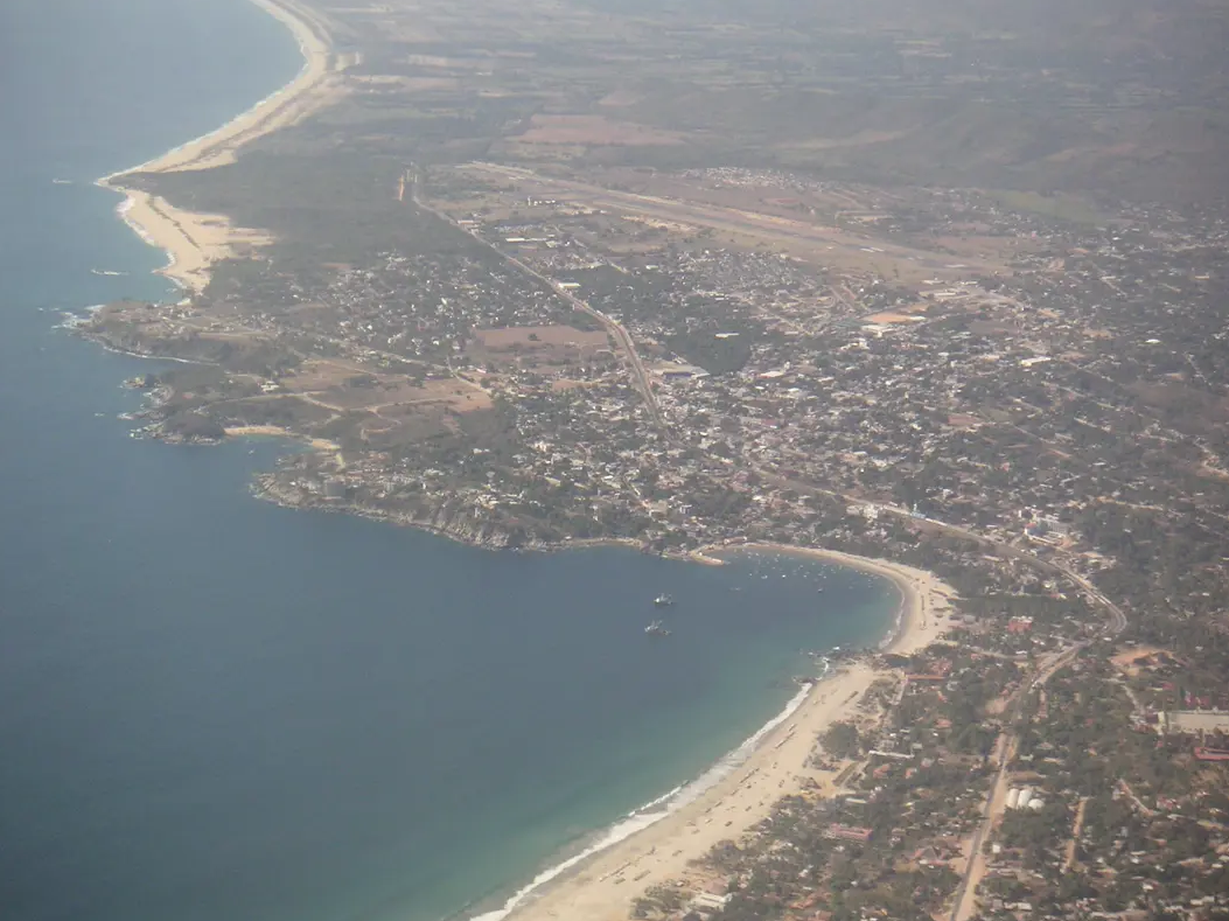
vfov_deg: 19.6
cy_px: 458
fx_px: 2662
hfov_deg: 26.0
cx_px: 609
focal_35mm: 75
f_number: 3.2
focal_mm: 11.5
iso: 100
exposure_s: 1/750
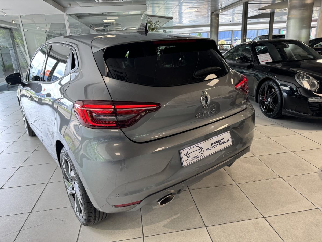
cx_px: 161
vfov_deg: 56.8
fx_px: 223
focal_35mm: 24
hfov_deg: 71.6
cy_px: 121
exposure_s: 1/97
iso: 80
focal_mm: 6.76
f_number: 1.78
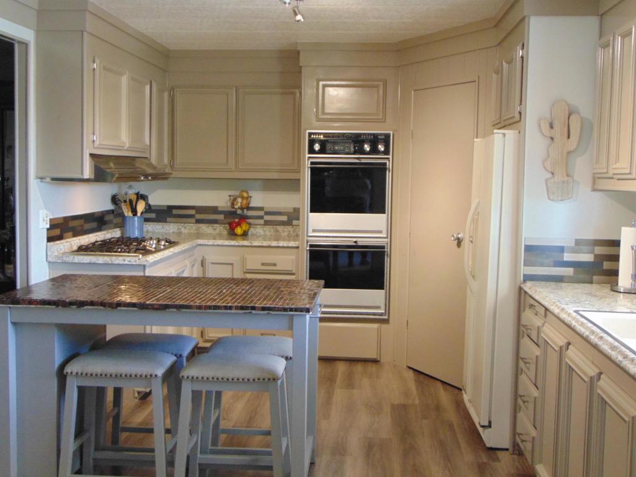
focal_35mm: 42
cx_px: 318
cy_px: 238
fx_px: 772
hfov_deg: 44.8
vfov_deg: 34.3
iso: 400
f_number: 3.3
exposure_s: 1/20
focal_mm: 7.6
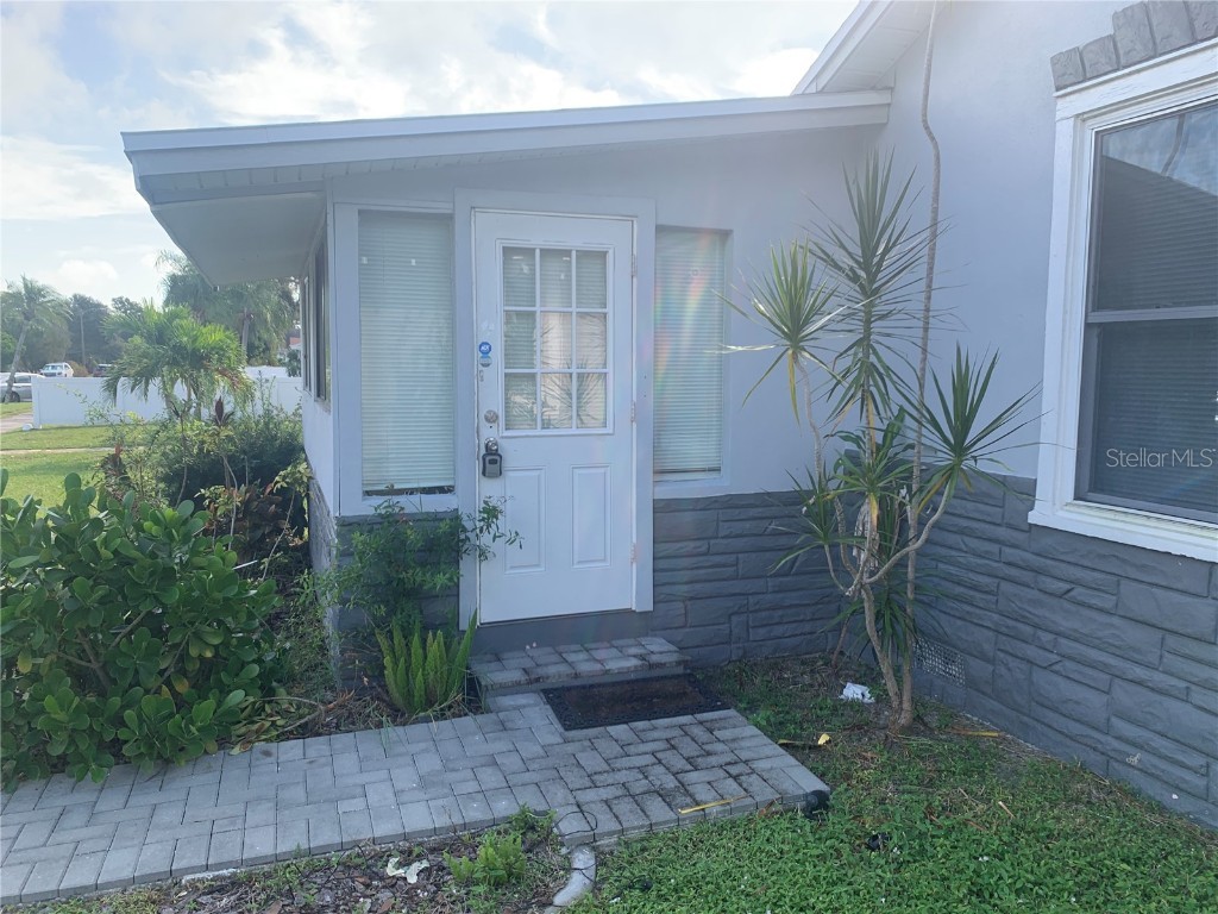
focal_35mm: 26
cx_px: 609
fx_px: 915
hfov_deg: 67.3
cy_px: 457
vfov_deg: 53.1
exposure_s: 1/372
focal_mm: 4.25
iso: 25
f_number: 1.8
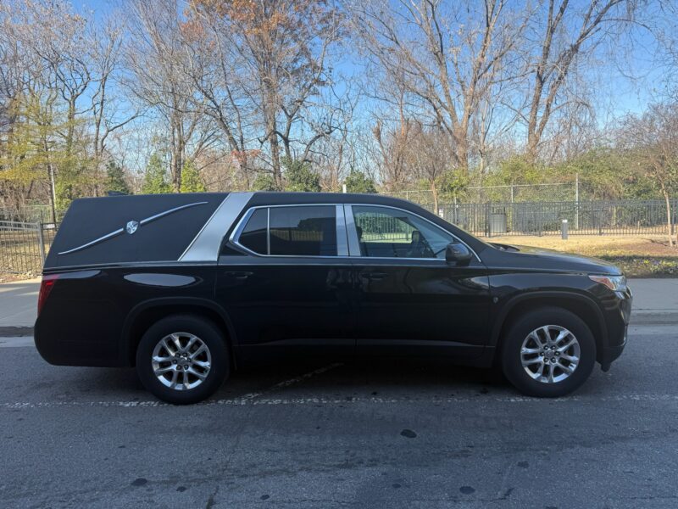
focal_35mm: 24
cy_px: 254
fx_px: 470
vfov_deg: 56.8
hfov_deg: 71.6
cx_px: 339
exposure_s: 1/1770
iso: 80
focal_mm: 6.76
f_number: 1.78
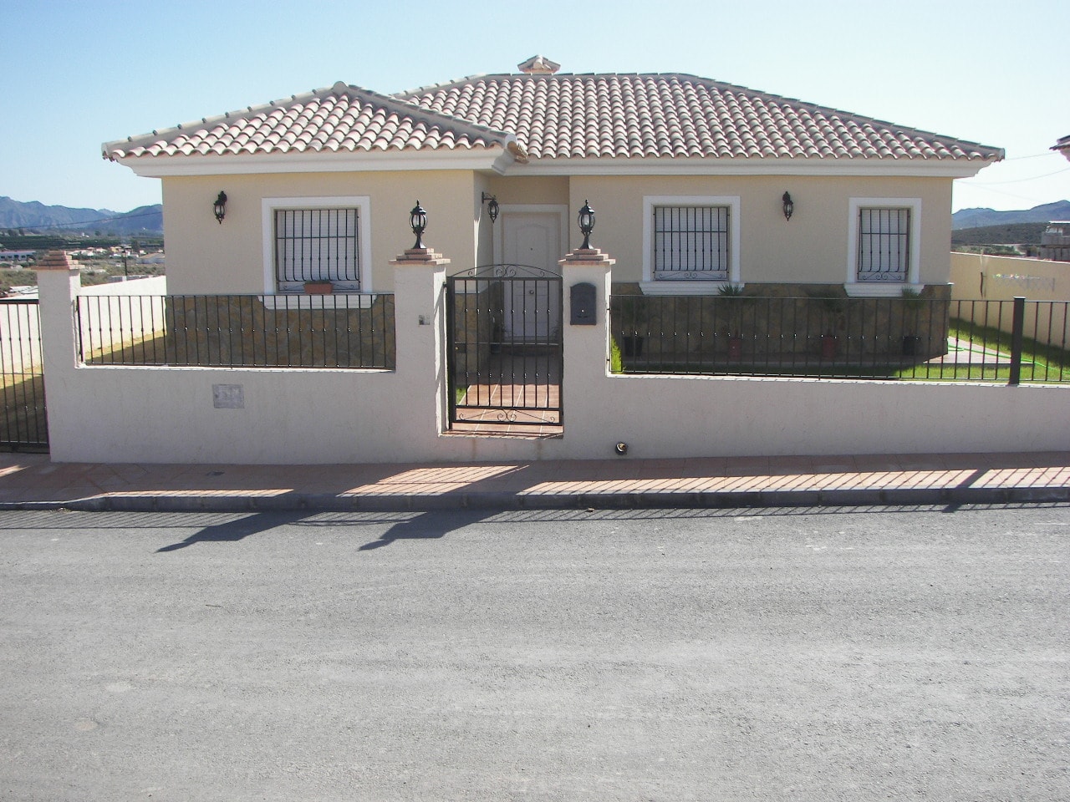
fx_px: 1113
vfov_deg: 39.7
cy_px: 401
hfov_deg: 51.4
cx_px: 535
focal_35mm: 36
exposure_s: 1/800
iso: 64
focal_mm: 6
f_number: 4
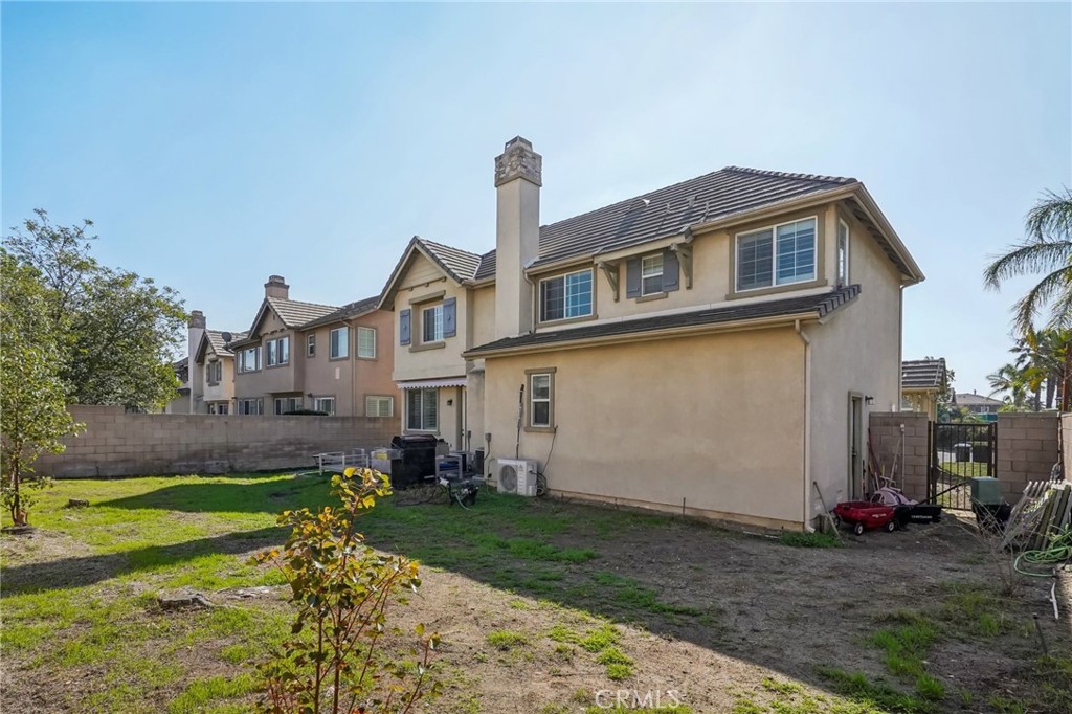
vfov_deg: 73.7
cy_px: 357
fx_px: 476
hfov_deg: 96.8
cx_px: 536
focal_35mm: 16
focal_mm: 16
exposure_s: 1/4000
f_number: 9.5
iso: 3200
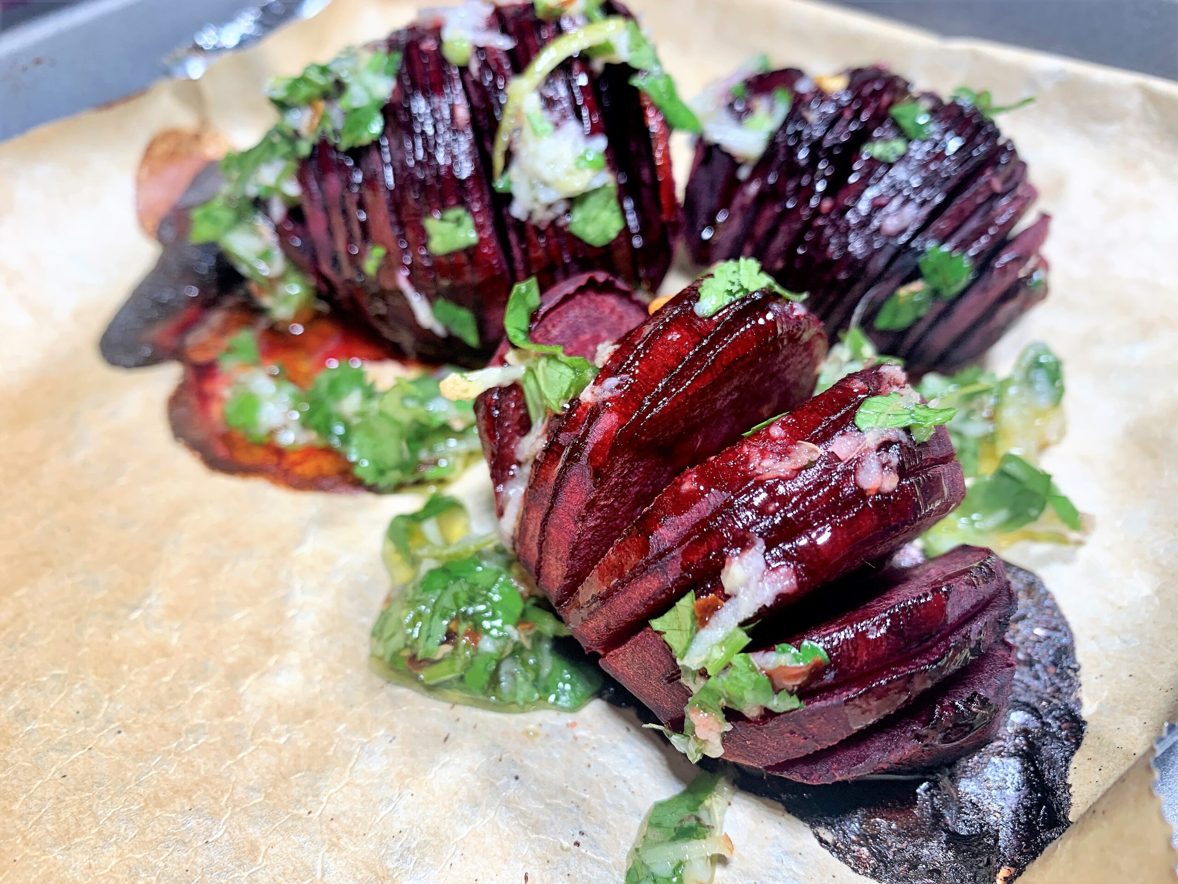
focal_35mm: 26
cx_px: 589
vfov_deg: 53.1
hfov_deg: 67.3
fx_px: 885
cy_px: 442
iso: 32
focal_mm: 4.25
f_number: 1.8
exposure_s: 1/121
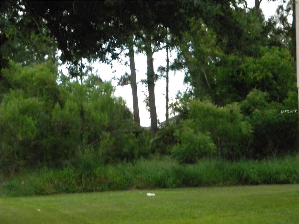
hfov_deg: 17.7
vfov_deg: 13.3
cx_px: 150
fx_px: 959
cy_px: 112
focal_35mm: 111
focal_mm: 20.1
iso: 800
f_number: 4.7
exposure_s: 1/139
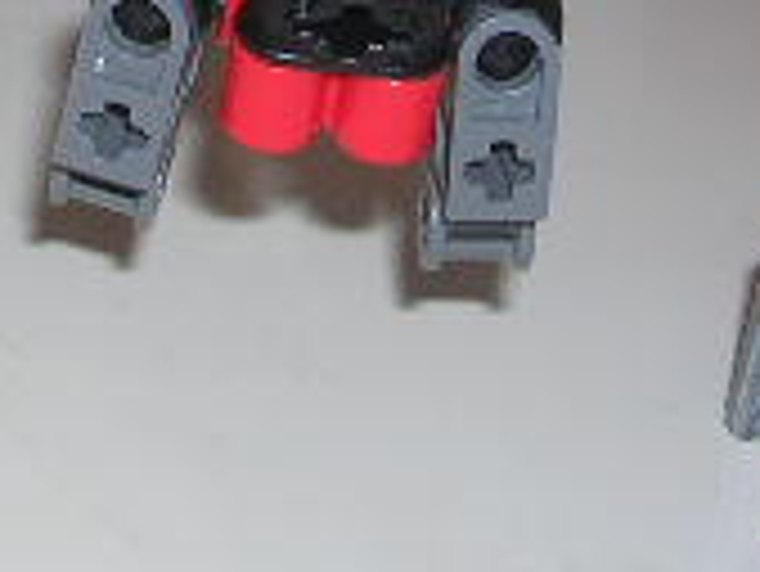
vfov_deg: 9.8
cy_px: -468
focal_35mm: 144
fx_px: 3164
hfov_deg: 13.7
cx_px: 319
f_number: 2.8
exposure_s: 1/60.1
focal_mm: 5.8
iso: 50
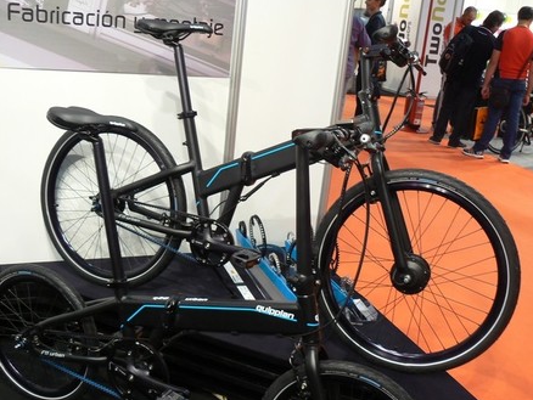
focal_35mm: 37
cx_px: 271
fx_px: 570
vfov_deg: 38.7
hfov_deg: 50.1
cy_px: 201
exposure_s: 1/13
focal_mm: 6
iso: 100
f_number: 2.8
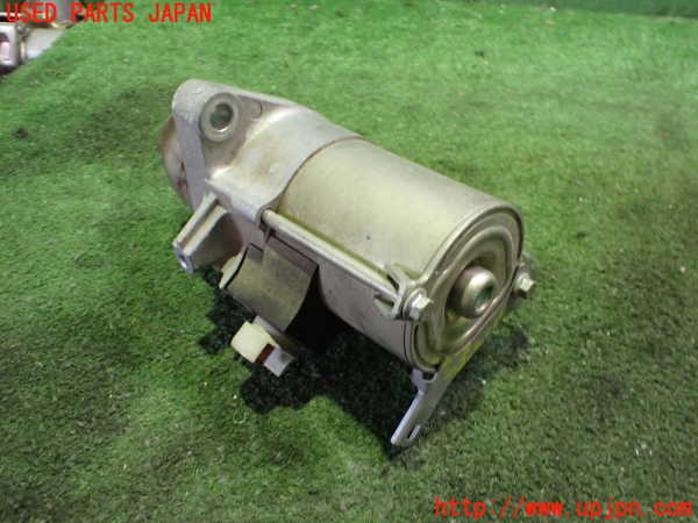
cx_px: 349
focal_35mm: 30
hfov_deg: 60.0
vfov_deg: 46.8
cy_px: 262
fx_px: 605
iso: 1000
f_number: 2.3
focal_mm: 5.4
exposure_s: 1/30
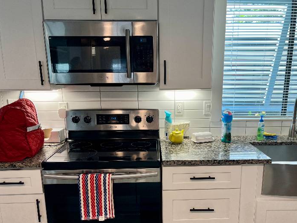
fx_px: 275
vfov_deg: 43.9
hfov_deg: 56.8
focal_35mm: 32
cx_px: 160
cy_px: 136
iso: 50
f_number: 1.6
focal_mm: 5.1
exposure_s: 1/120
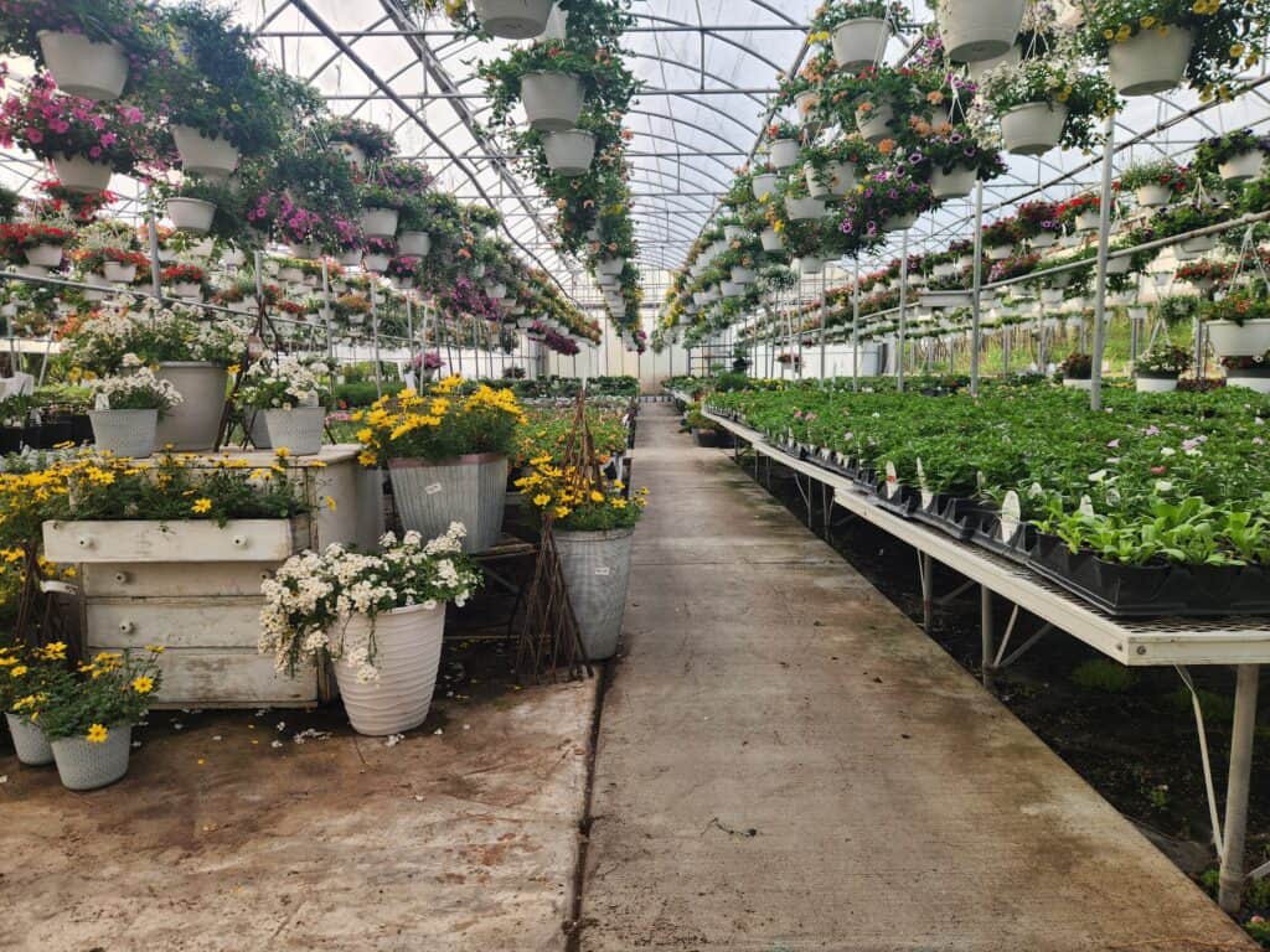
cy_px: 476
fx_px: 844
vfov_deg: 58.9
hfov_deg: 73.9
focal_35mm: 23
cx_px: 635
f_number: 1.8
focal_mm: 5.4
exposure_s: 1/180
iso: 20
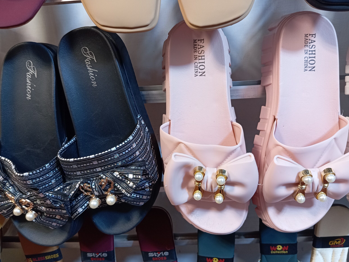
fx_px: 292
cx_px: 180
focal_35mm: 29
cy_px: 128
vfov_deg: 48.2
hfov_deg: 61.6
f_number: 1.8
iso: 157
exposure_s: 1/50
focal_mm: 4.22
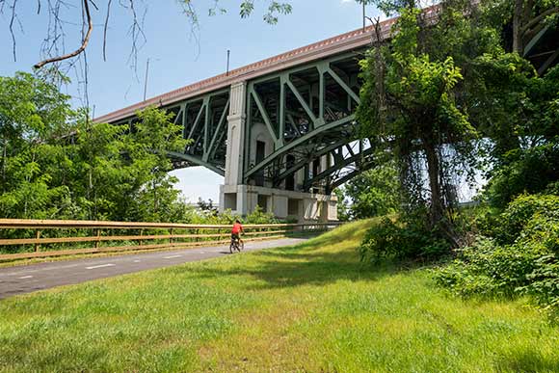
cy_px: 186
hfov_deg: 73.7
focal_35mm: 24
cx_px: 280
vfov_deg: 53.2
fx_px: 373
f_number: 8
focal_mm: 24
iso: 200
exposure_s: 1/500
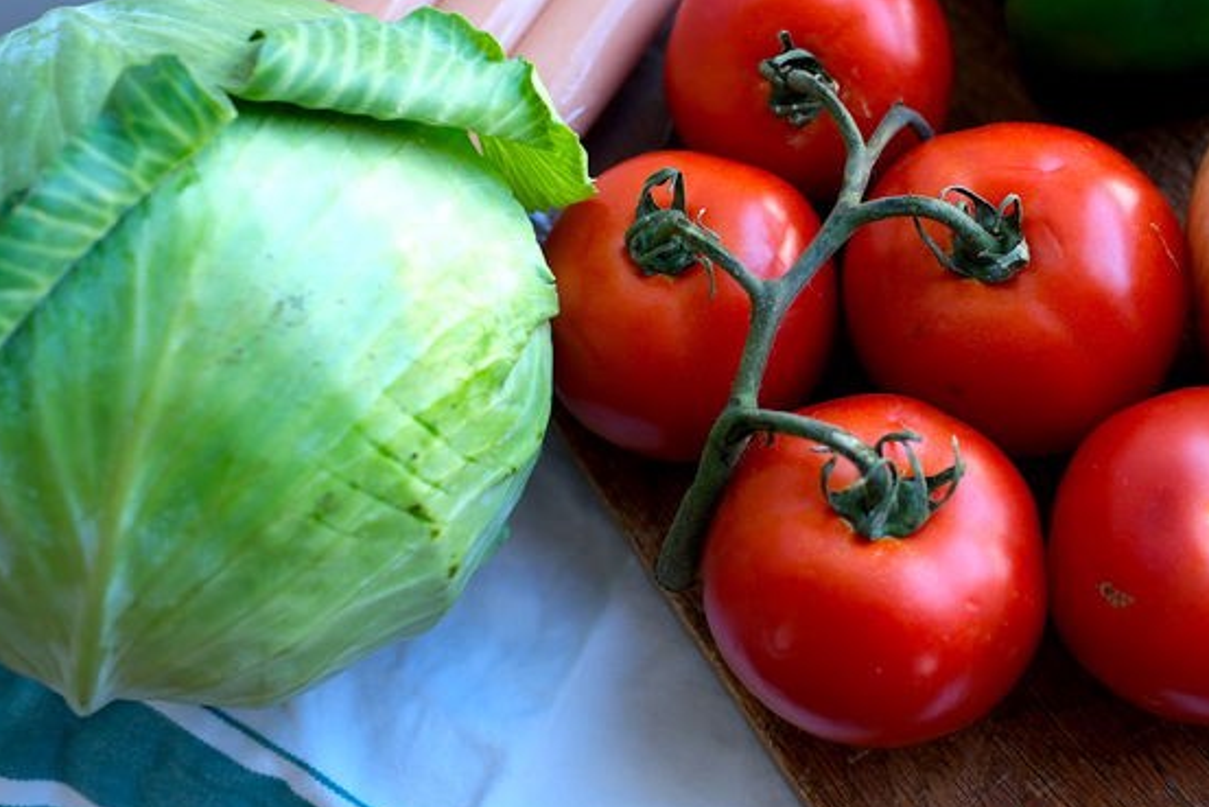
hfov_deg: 32.6
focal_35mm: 61
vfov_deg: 22.2
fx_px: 2049
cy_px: 297
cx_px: 813
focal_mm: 30
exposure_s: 1/42
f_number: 2.8
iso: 200
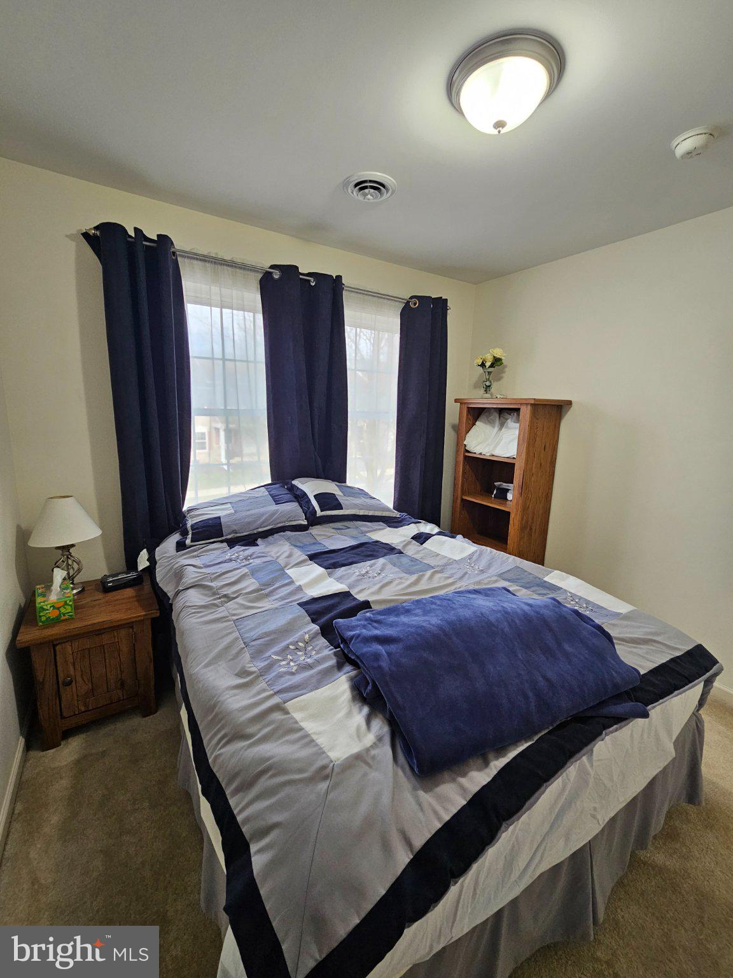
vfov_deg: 106.2
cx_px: 366
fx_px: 367
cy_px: 489
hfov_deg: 89.9
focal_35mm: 13
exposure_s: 1/60
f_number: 2.2
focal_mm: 2.2
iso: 160
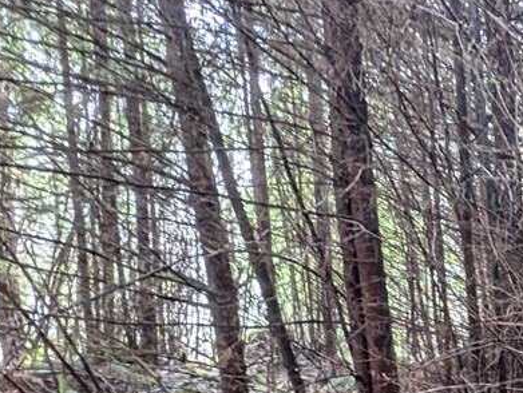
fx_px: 741
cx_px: 697
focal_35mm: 49
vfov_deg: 28.1
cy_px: 382
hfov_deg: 30.0
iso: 468
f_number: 1.95
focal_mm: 2.23
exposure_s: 1/23.8
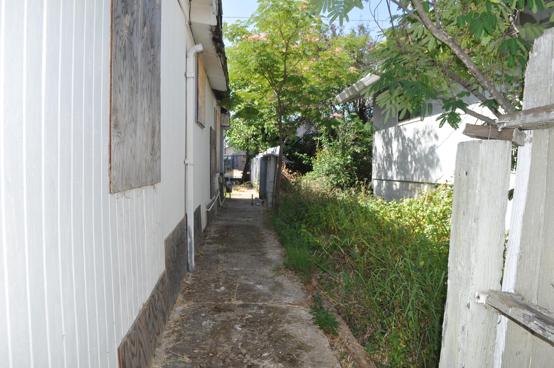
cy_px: 184
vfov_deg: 47.8
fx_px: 415
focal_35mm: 27
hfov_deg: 67.4
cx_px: 277
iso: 200
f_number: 8
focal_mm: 18
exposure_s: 1/200
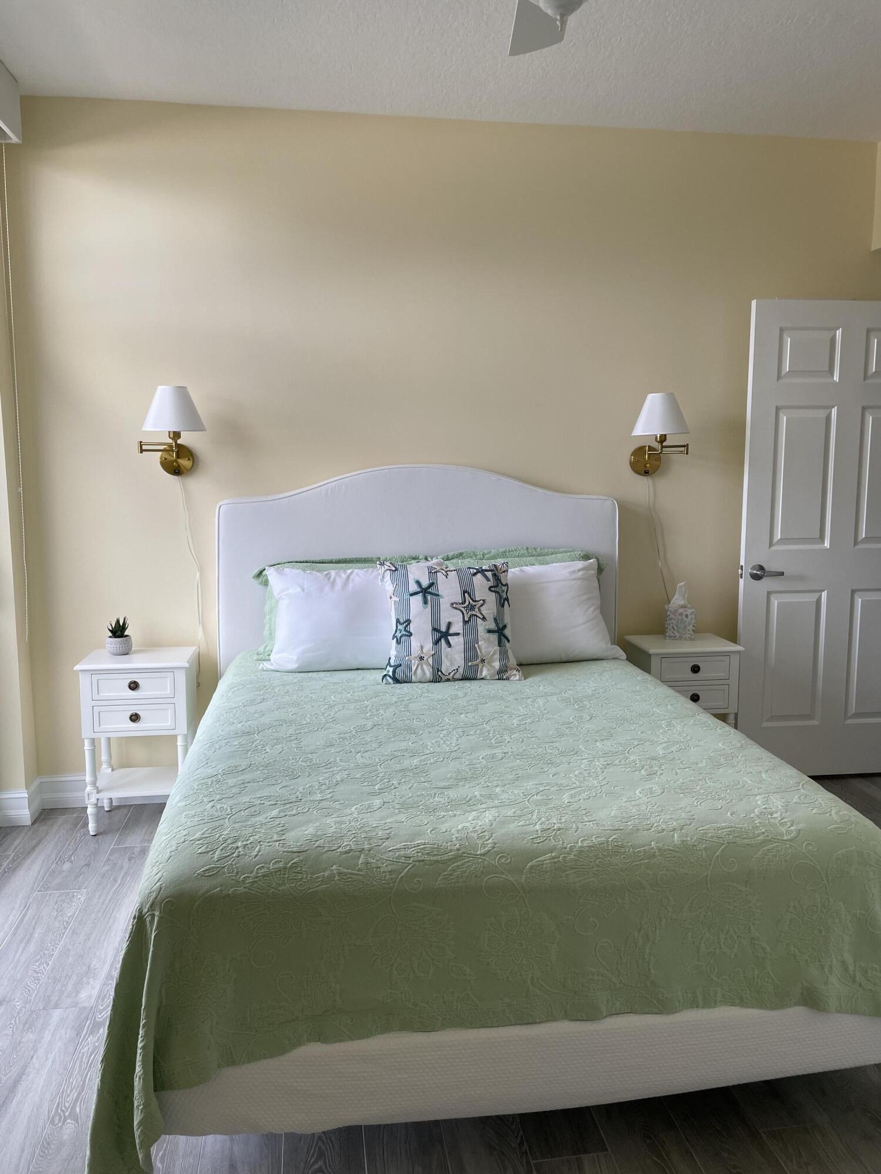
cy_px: 587
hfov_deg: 53.1
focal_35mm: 26
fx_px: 882
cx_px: 440
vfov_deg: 67.3
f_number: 1.6
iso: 50
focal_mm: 4.2
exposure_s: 1/121
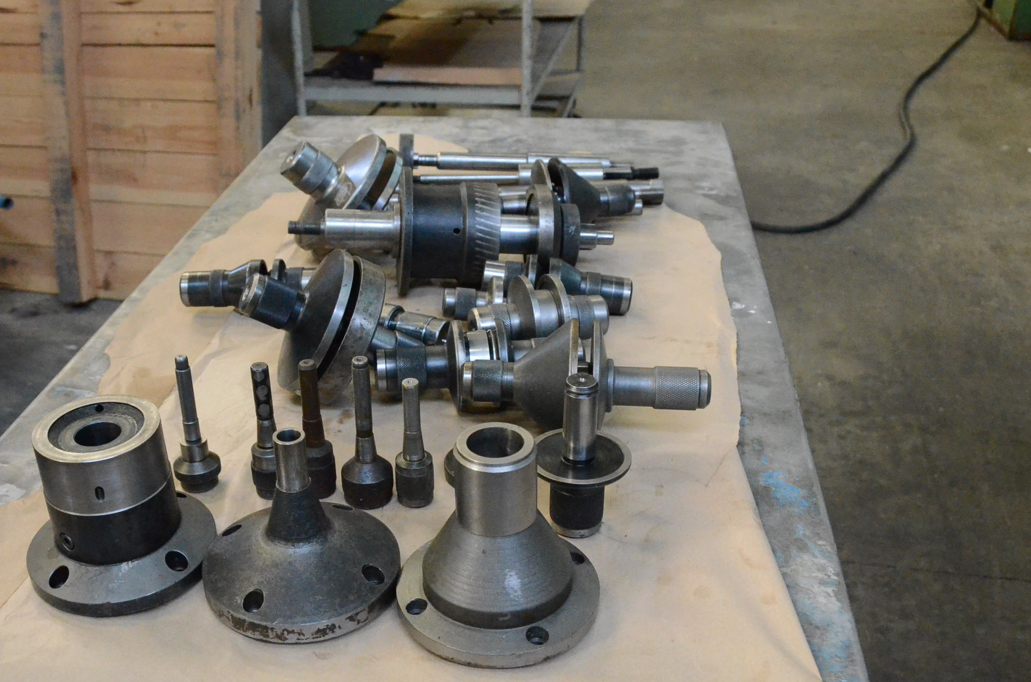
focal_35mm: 38
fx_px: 1086
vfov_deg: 34.9
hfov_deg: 50.5
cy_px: 368
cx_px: 422
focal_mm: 20
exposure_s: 1/125
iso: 6400
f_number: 5.6
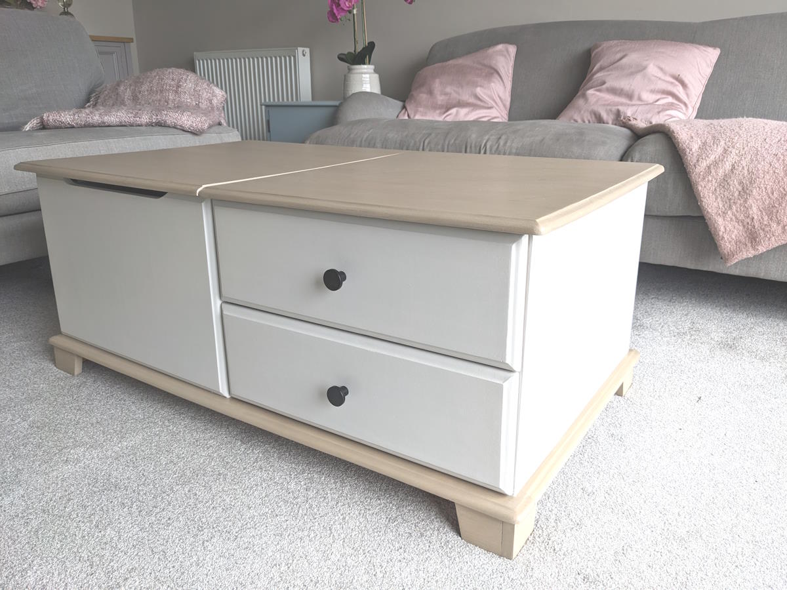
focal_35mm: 27
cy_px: 295
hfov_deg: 65.3
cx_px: 394
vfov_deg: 51.4
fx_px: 614
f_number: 1.73
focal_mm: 4.38
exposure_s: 1/148
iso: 65
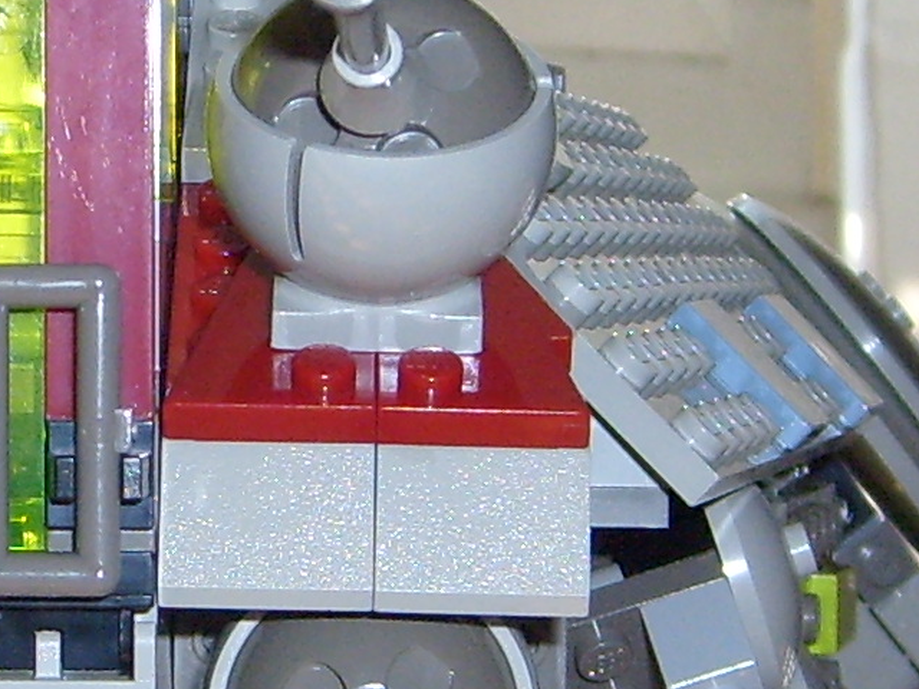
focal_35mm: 154
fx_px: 4088
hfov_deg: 12.7
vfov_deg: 9.6
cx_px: 72
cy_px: 357
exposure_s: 1/45
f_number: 2.8
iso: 100
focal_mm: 5.8
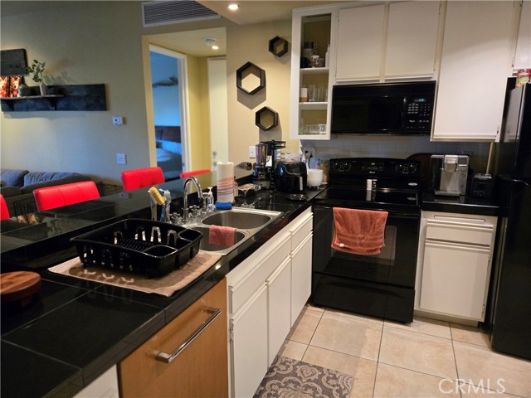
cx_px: 266
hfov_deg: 73.9
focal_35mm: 23
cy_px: 199
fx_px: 353
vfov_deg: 58.9
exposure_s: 1/120
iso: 800
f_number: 1.8
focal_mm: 5.4
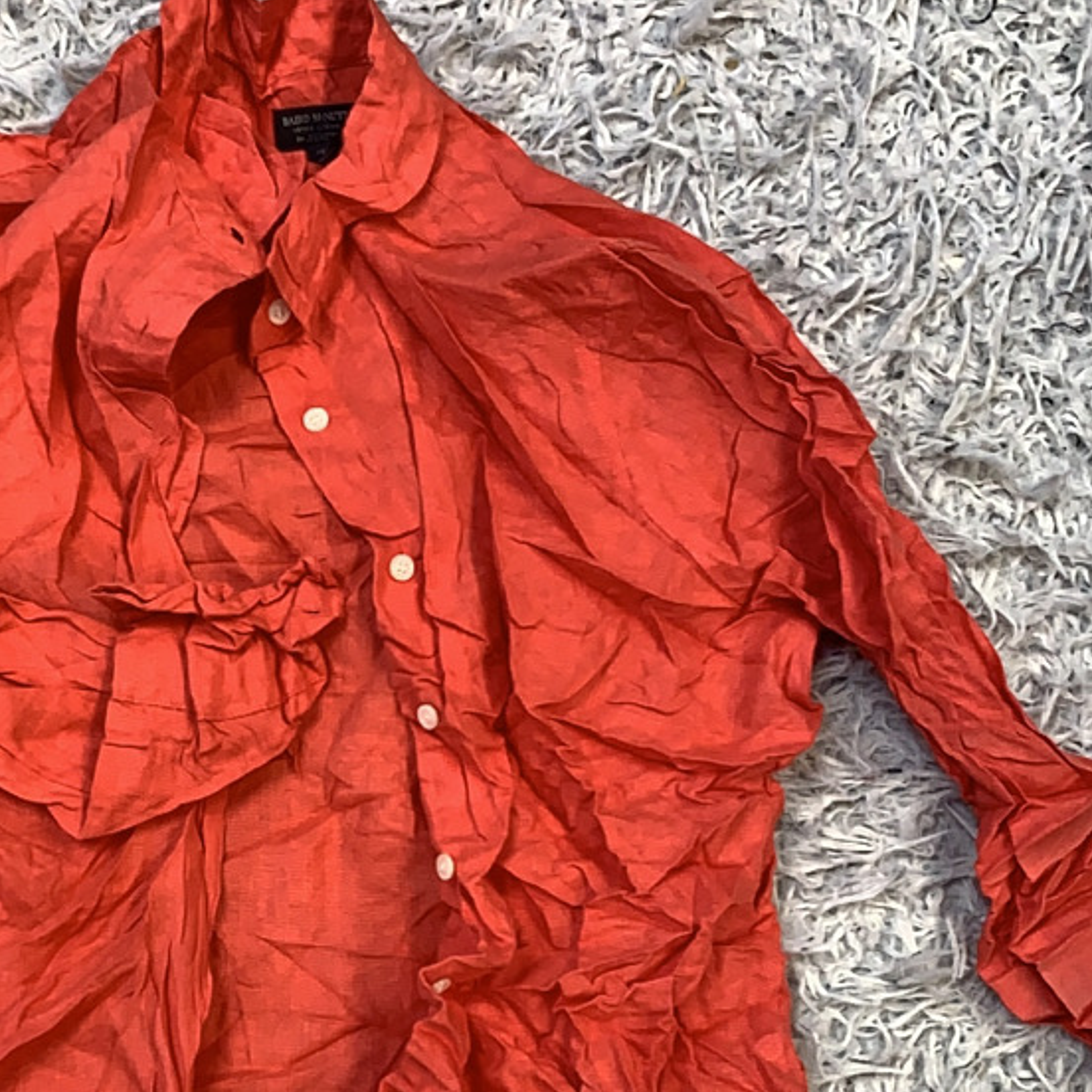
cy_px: 847
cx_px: 295
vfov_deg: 36.5
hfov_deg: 36.8
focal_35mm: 45
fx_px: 1606
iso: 64
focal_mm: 4.25
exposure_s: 1/100
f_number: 1.8
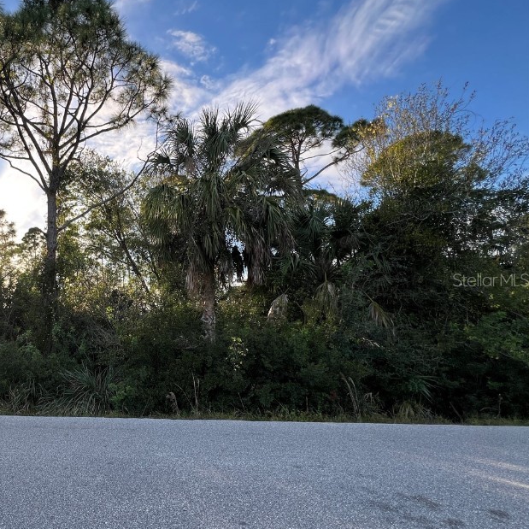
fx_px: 329
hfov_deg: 69.1
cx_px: 96
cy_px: 279
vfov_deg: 77.6
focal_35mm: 19
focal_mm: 1.57
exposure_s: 1/368
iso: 32
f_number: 1.8
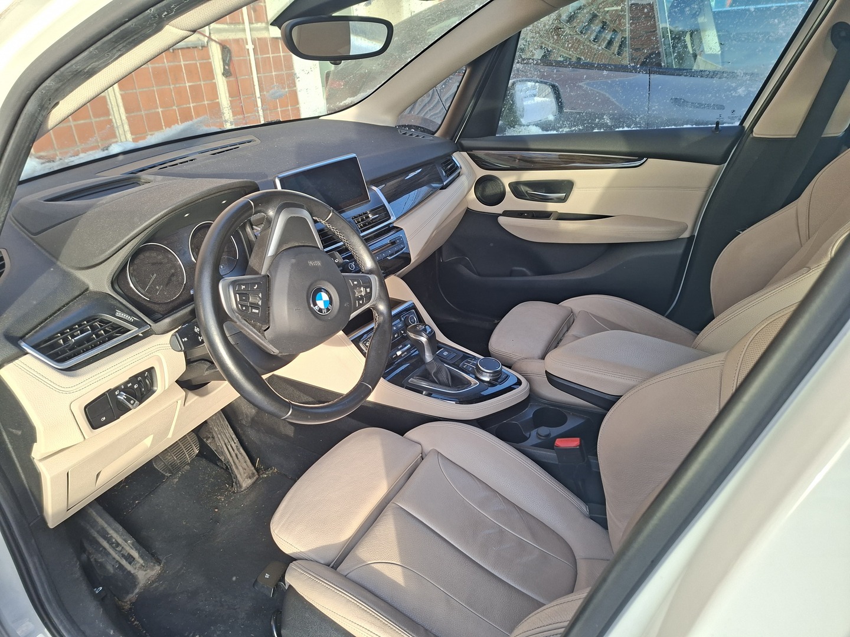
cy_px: 318
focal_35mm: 23
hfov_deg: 73.9
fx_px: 565
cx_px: 425
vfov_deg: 58.9
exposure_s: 1/230
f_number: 1.8
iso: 50
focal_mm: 5.54
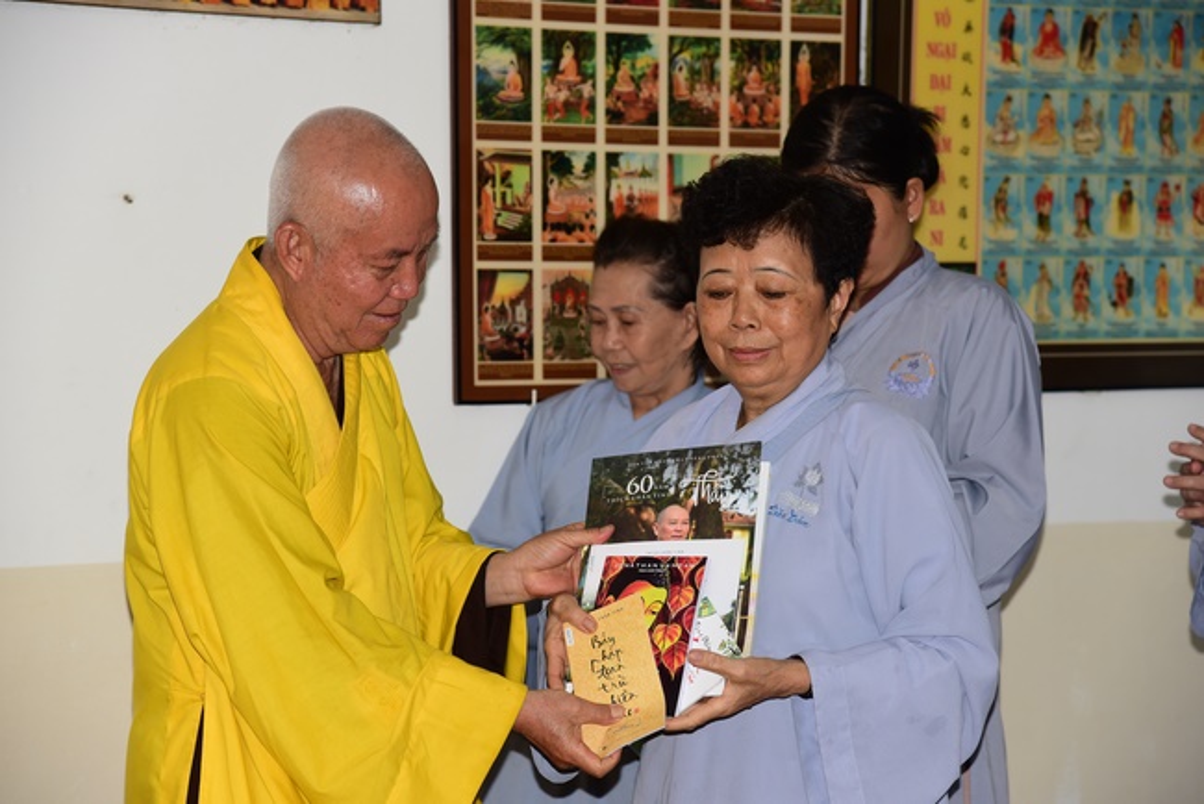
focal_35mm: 98
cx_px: 602
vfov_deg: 14.0
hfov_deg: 20.8
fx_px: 3279
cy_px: 402
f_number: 5
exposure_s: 1/100
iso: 500
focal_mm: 98
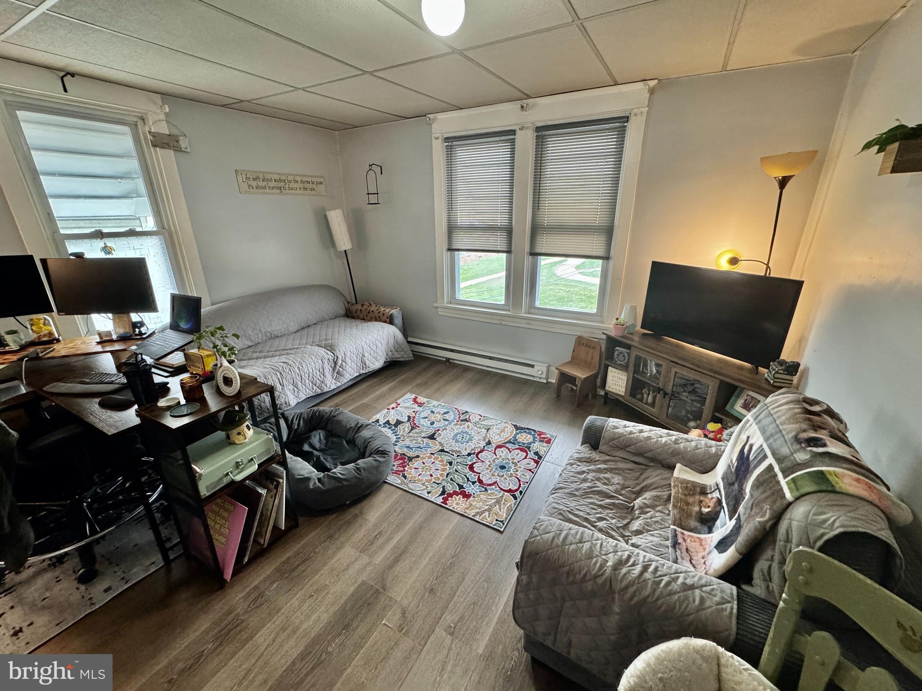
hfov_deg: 102.1
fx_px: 373
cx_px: 461
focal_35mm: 14
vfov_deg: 85.7
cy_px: 346
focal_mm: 2.22
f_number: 2.2
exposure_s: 1/60
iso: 400
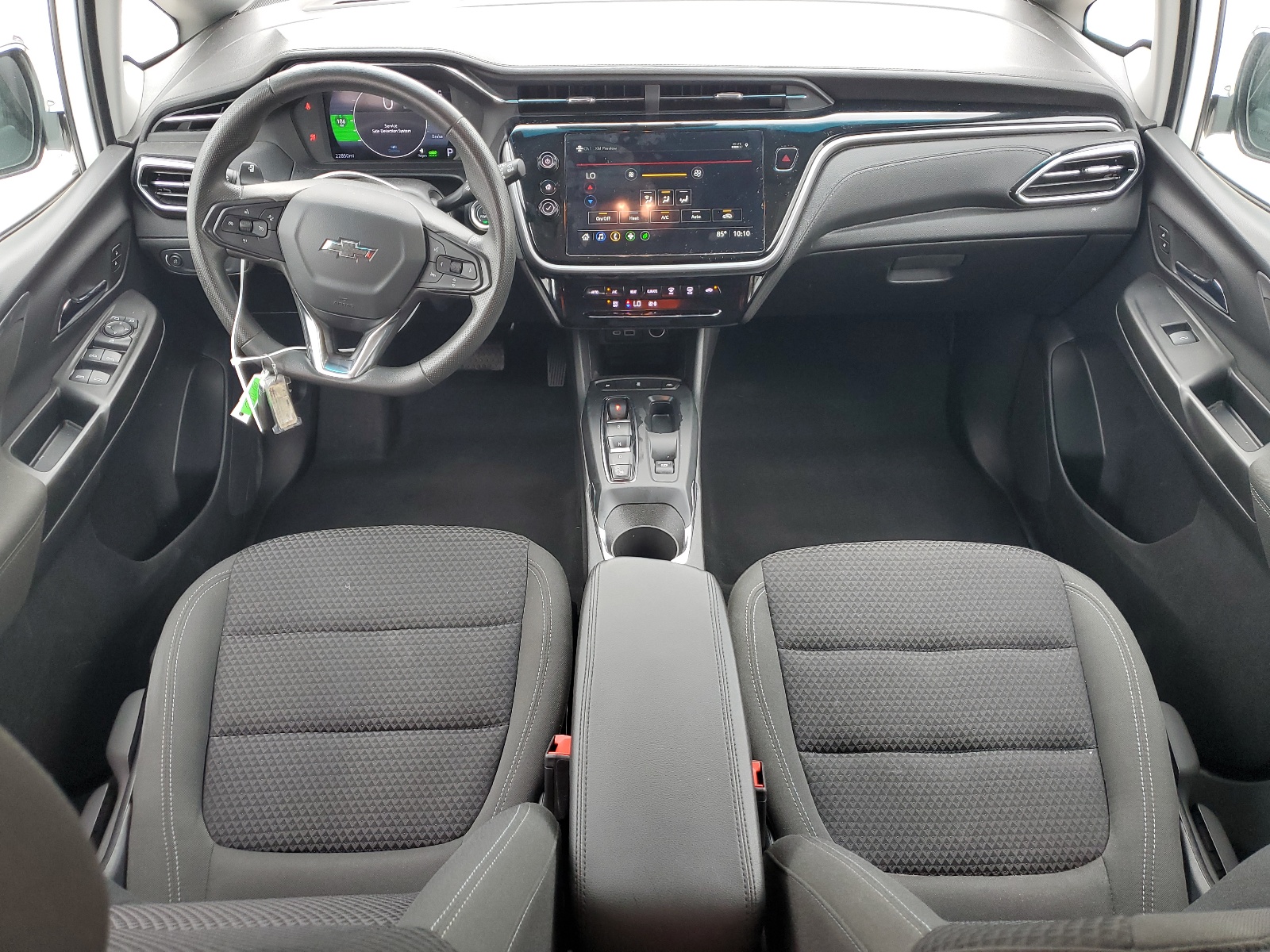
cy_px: 476
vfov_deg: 53.1
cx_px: 635
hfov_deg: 67.3
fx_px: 954
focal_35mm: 26
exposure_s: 1/120
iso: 64
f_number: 1.5
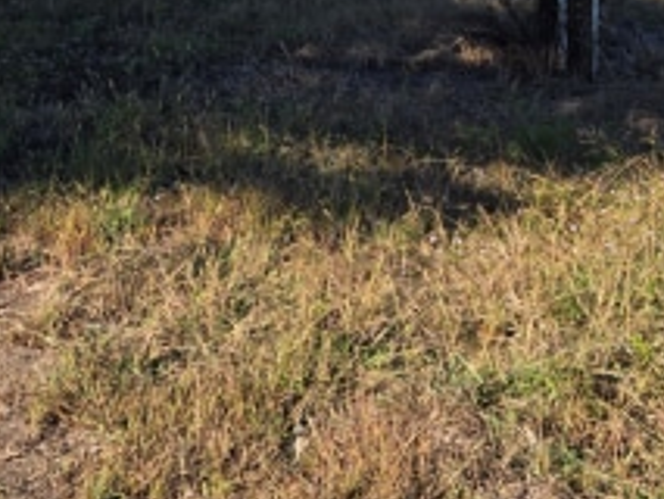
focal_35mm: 69
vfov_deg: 19.8
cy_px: -125
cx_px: 256
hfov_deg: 28.1
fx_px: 1324
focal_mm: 5.4
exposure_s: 1/1212
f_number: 1.8
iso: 25
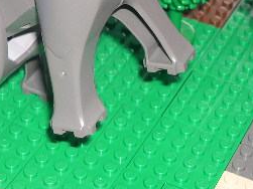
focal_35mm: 120
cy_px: -36
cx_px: 71
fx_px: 877
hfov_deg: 16.4
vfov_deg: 12.1
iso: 100
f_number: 3.1
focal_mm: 10.1
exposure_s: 1/60
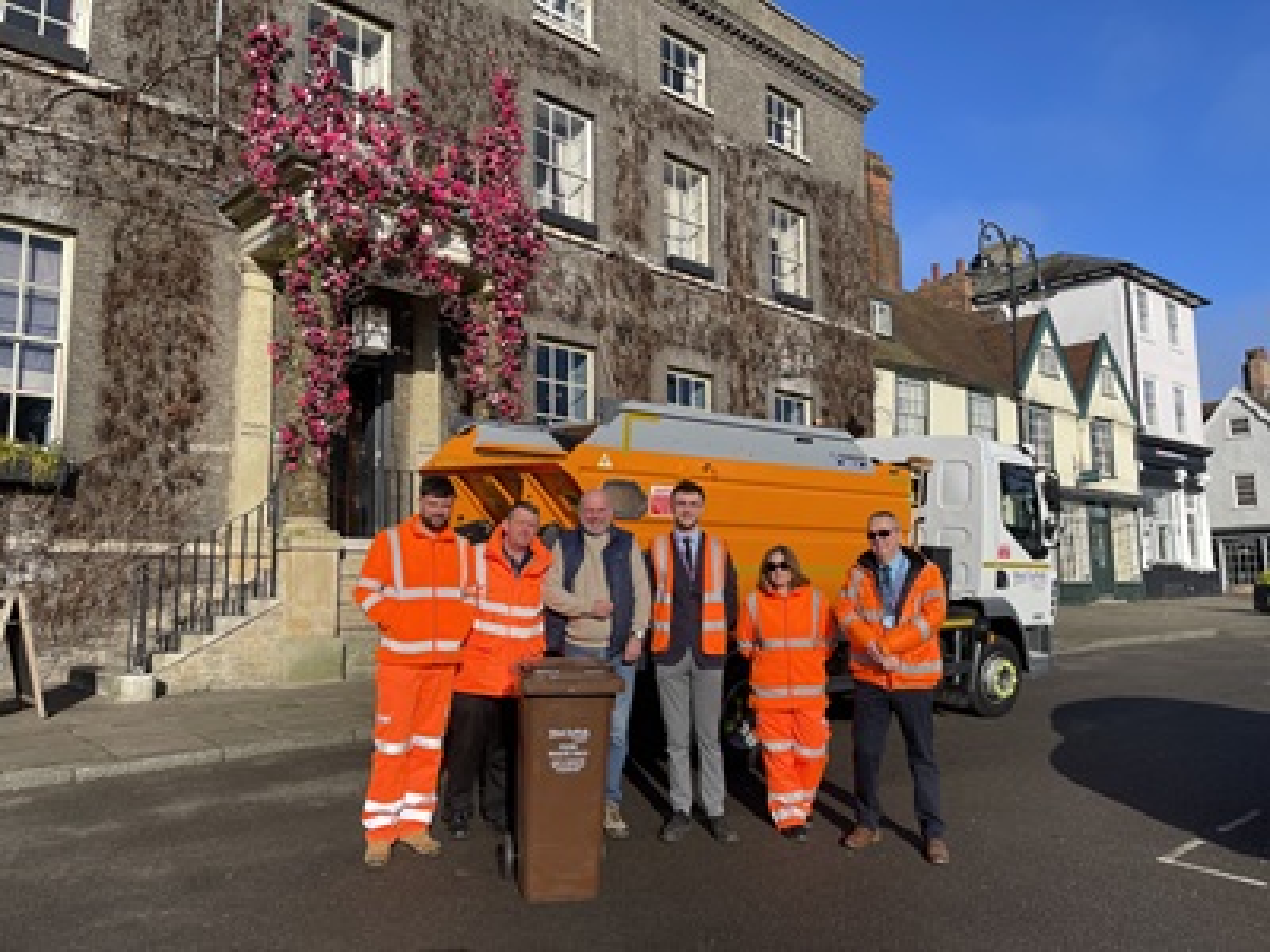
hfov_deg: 69.4
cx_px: 635
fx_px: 917
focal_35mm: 25
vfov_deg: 54.9
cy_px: 476
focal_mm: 5.1
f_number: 1.6
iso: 32
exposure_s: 1/4049
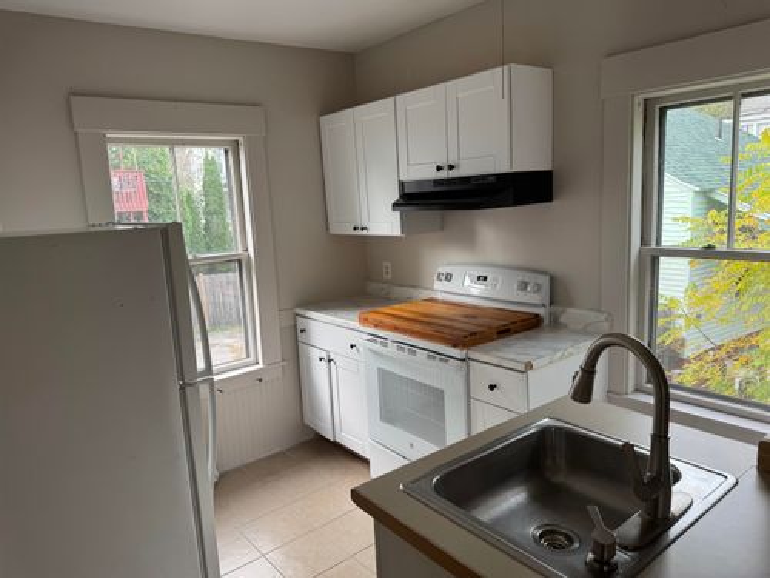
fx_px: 534
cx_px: 385
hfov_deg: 71.6
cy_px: 289
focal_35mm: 24
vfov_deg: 56.8
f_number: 1.78
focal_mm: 6.76
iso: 80
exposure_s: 1/121
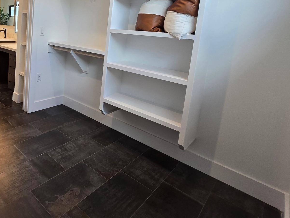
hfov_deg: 68.5
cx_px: 55
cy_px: 53
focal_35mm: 22
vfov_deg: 57.8
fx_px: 184
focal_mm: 2.2
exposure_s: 1/60
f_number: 2.2
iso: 80
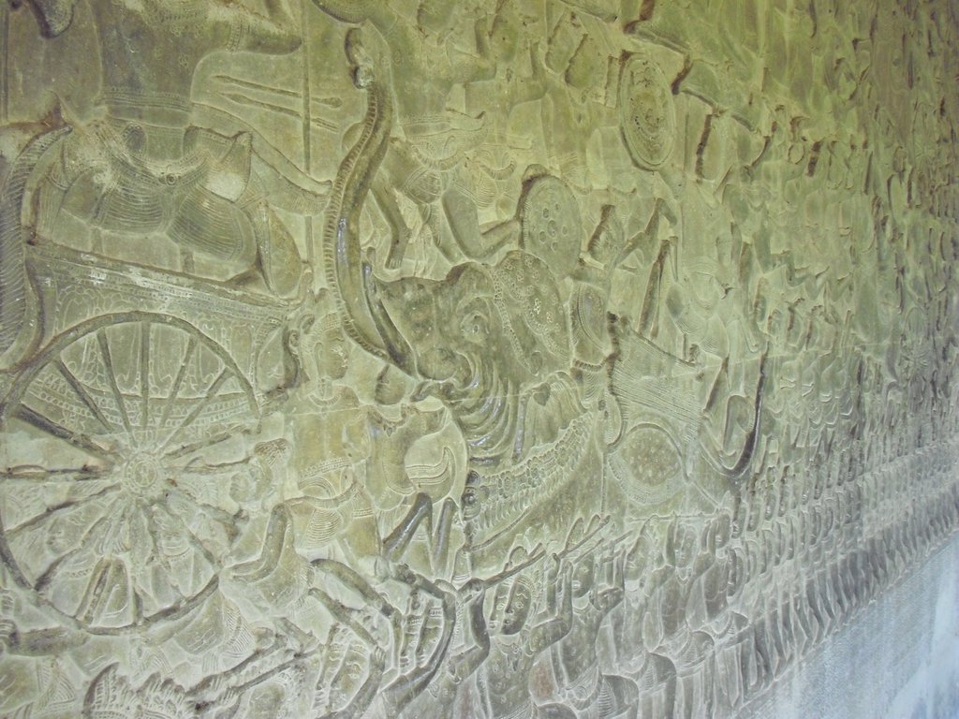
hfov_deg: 49.0
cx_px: 480
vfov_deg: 37.7
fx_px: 1053
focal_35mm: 38
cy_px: 360
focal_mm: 6.2
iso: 200
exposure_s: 1/80
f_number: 2.8
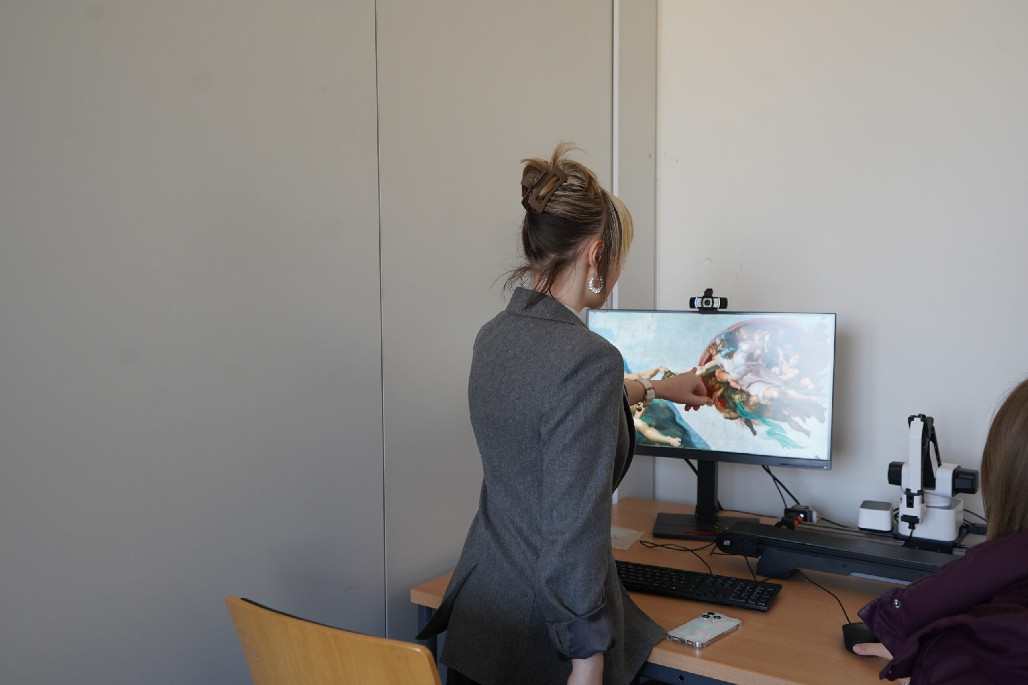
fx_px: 999
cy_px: 342
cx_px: 514
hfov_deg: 54.4
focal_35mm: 35
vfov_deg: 37.9
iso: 1000
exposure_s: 1/160
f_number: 4
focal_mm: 35
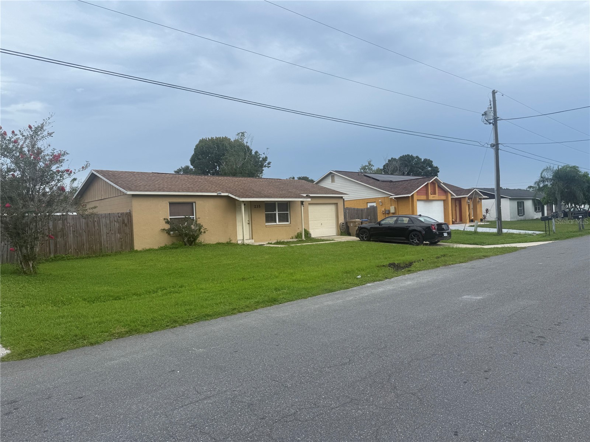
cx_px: 295
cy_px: 221
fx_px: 409
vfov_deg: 56.8
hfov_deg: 71.6
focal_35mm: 24
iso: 80
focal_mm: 6.76
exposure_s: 1/2703
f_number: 1.78
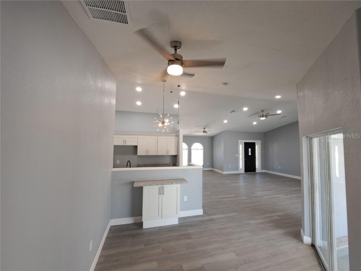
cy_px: 136
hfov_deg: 106.2
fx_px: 136
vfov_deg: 89.9
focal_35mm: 13
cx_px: 180
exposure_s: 1/40
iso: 80
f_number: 2.2
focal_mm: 1.74
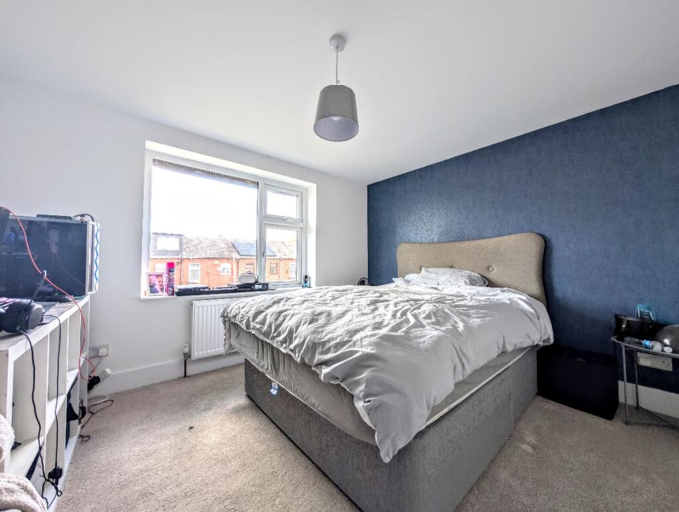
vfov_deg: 94.6
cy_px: 256
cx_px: 340
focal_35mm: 12
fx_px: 236
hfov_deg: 110.5
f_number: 1.7
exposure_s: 1/377
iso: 86
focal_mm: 2.02
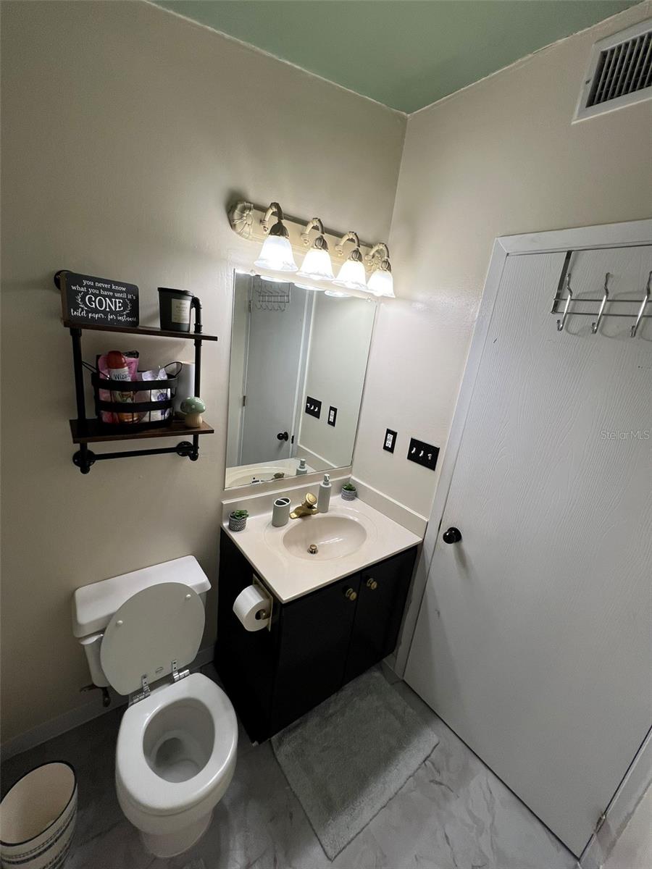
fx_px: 326
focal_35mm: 13
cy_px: 434
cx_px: 326
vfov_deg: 106.2
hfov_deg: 89.9
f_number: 1.8
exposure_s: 1/120
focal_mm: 1.57
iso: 64
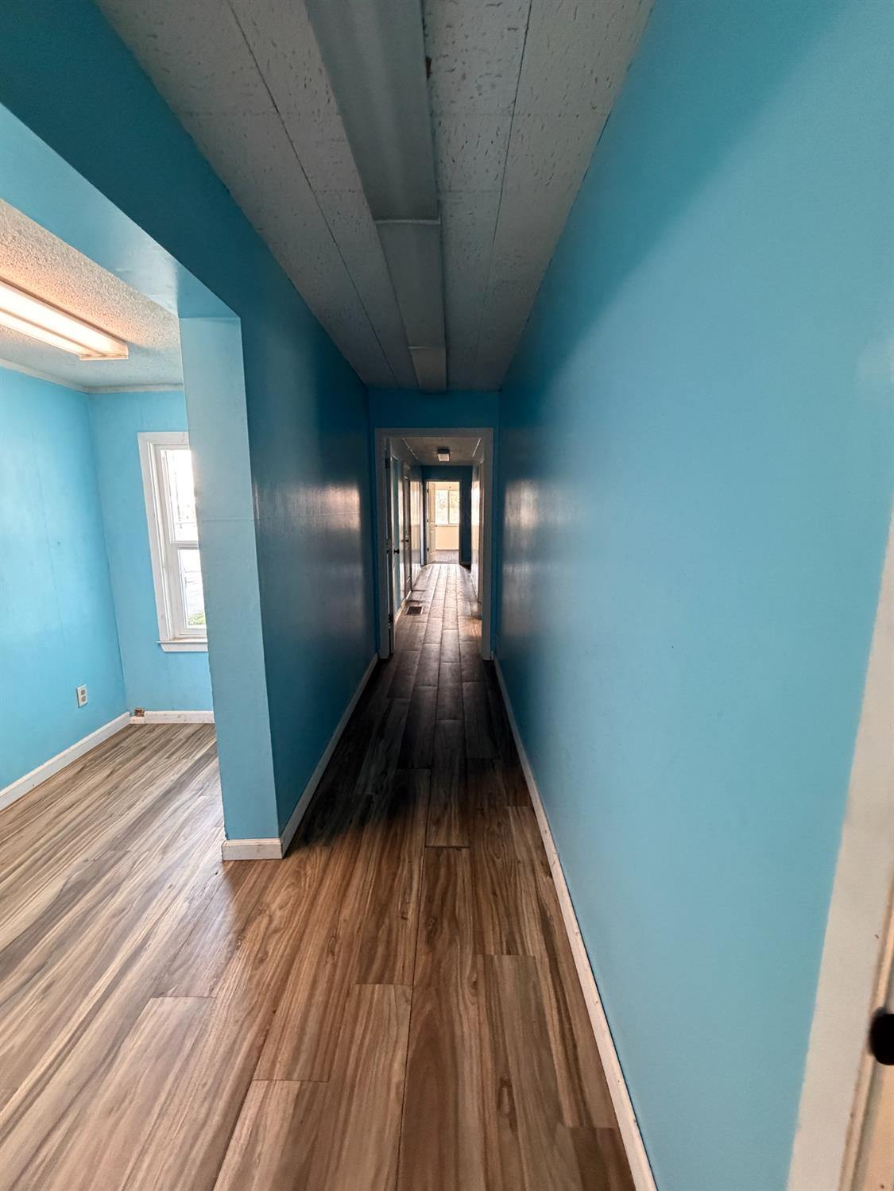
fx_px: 482
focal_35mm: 14
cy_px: 596
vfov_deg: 102.0
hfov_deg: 85.7
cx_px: 447
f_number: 2.2
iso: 640
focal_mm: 2.22
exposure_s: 1/60
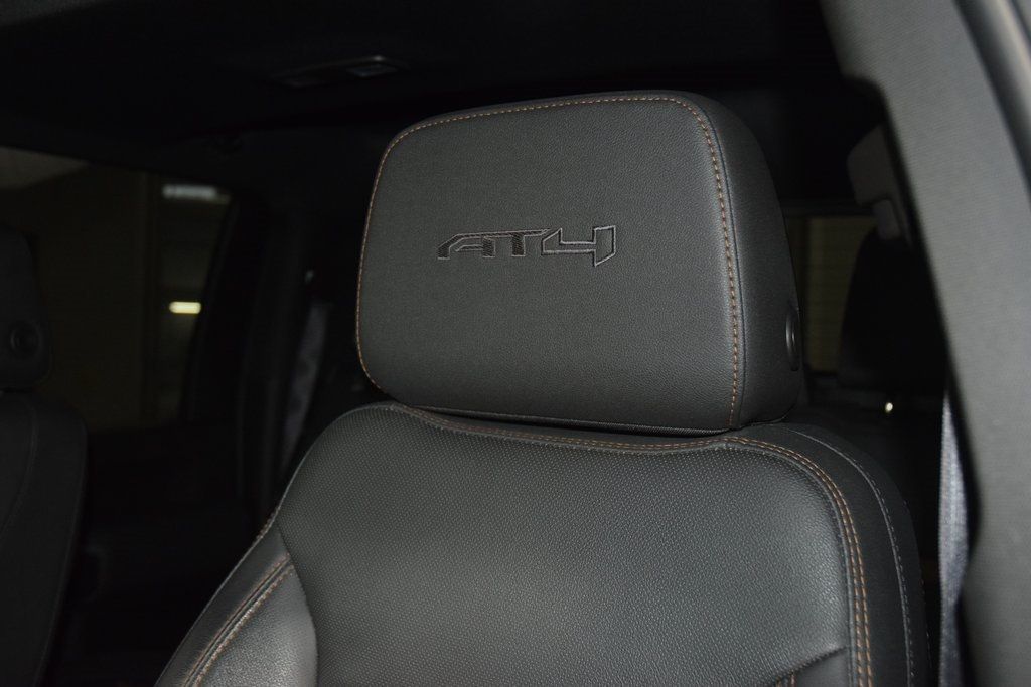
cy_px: 344
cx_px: 516
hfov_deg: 51.3
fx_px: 1074
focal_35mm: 38
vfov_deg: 35.5
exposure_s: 1/40
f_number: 3.8
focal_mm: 25
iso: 2000
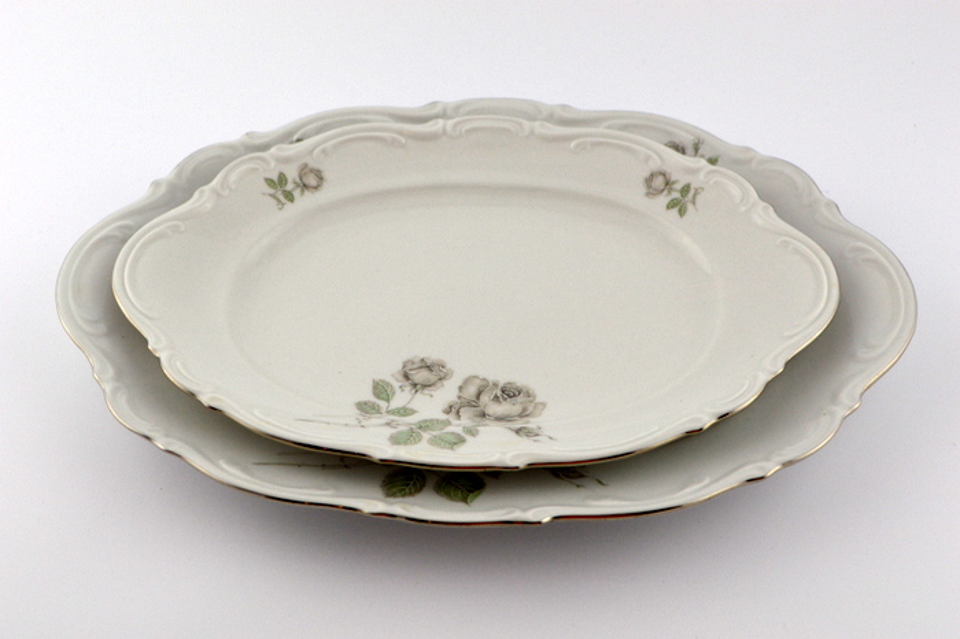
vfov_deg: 25.0
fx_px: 1439
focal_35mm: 54
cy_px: 320
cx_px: 480
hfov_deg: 36.9
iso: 400
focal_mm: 36
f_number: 8
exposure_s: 1/125
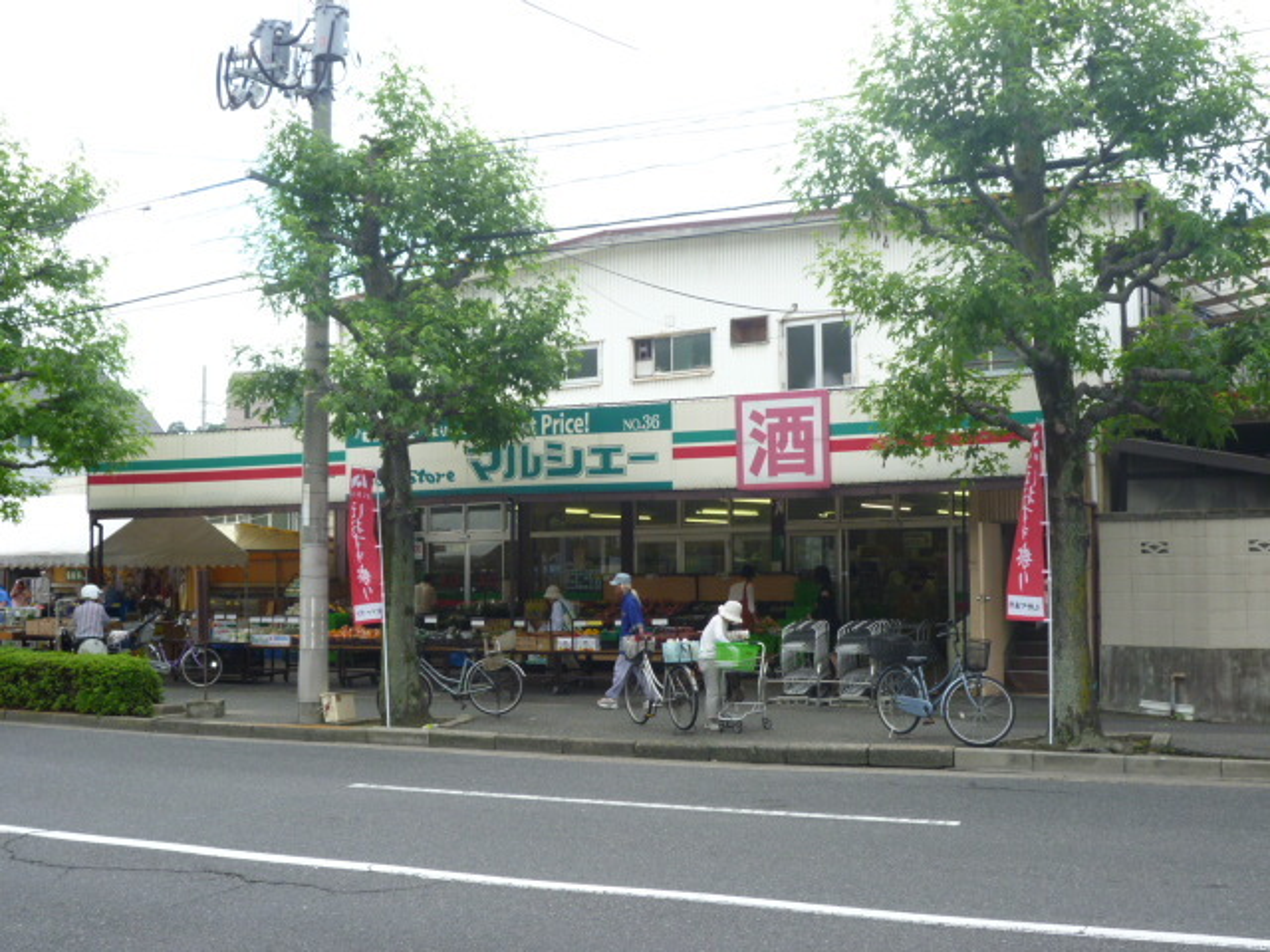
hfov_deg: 45.8
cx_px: 635
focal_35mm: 41
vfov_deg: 35.1
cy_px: 476
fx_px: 1504
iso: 100
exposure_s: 1/200
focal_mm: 7.2
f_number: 4
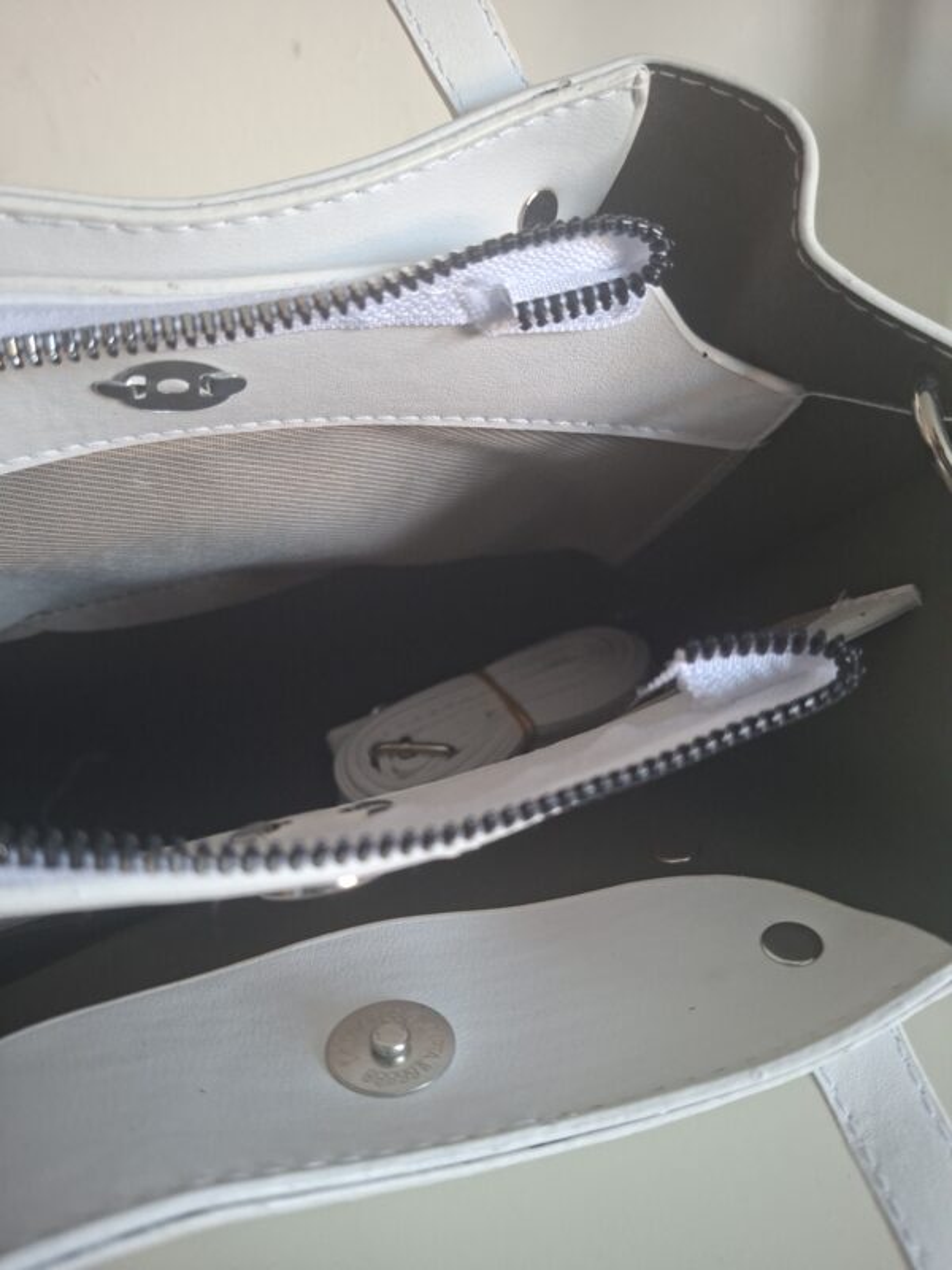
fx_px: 843
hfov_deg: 58.9
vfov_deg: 73.9
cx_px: 476
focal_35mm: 23
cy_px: 635
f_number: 1.8
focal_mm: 5.54
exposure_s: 1/40
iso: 320
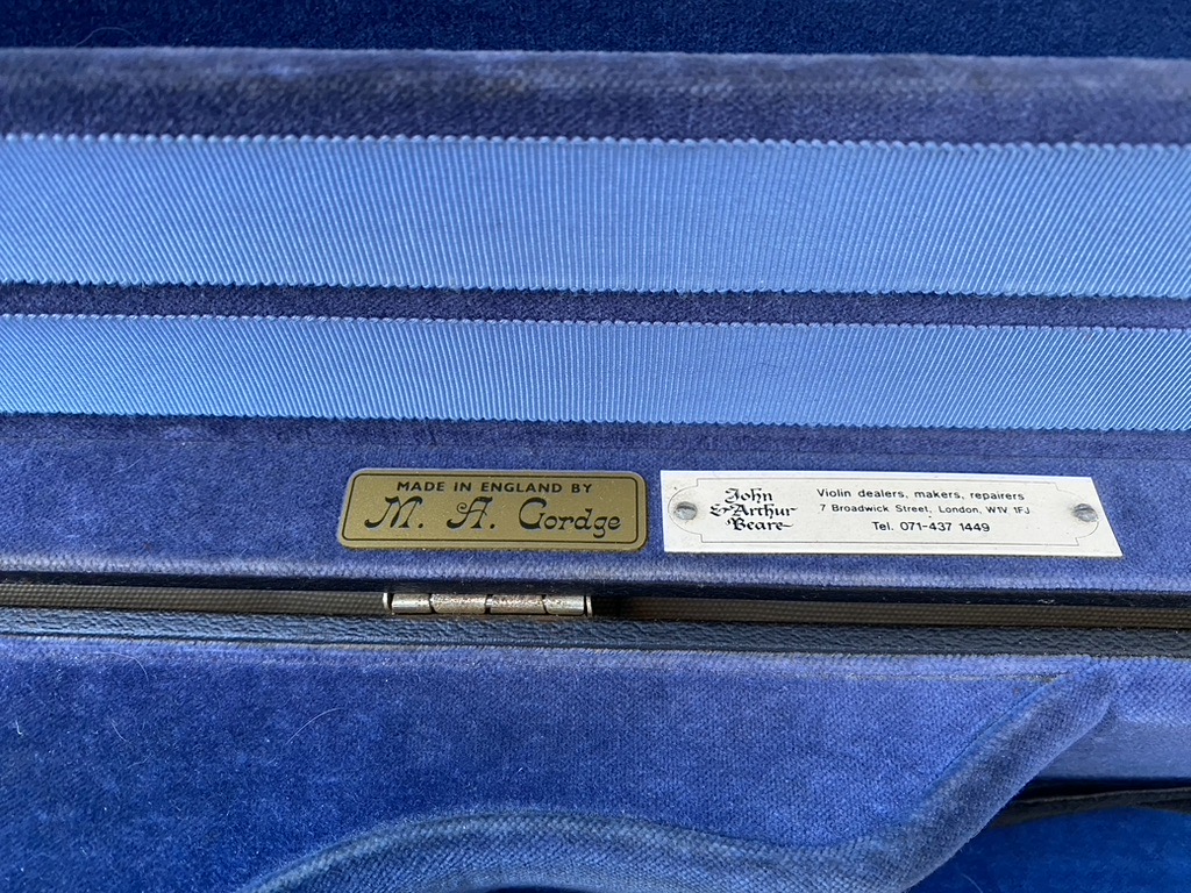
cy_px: 446
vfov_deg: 53.1
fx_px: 895
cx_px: 596
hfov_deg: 67.3
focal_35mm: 26
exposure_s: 1/60
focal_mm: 4.25
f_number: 1.8
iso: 250
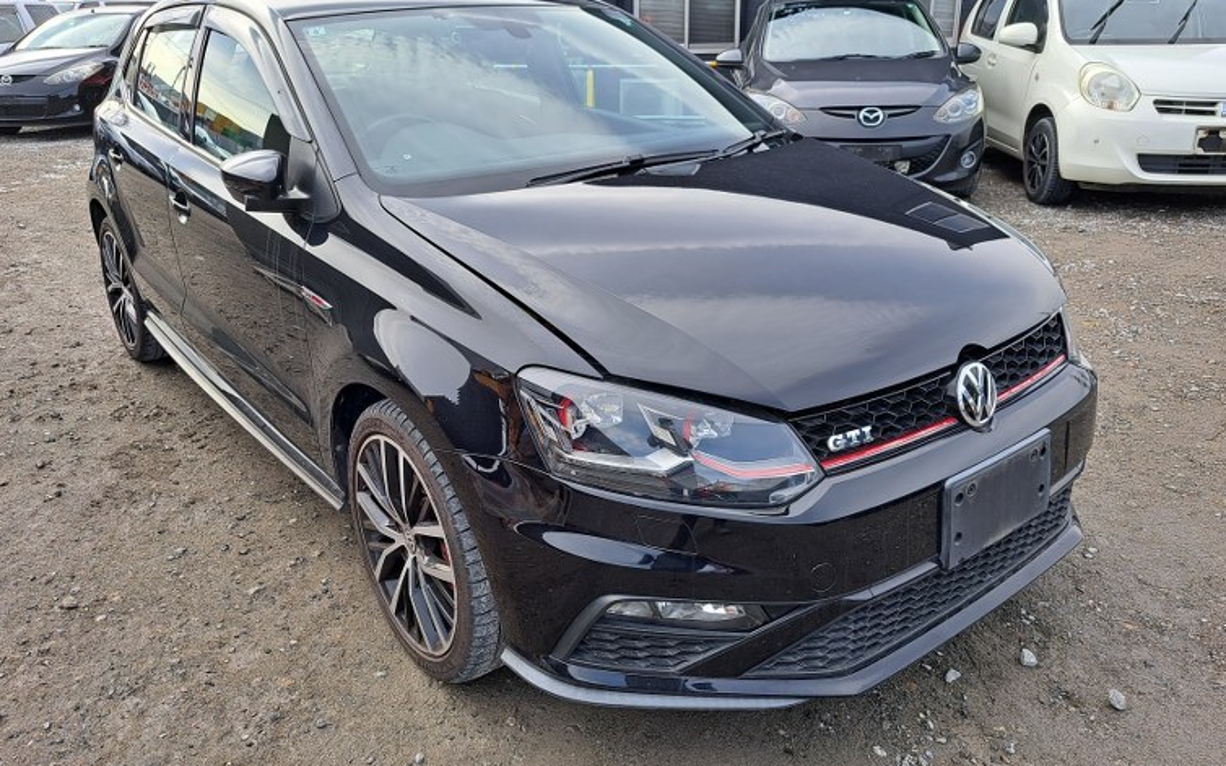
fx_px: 902
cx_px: 603
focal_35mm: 27
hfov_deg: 68.4
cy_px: 342
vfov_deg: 45.9
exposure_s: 1/415
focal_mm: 5.23
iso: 50
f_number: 1.8
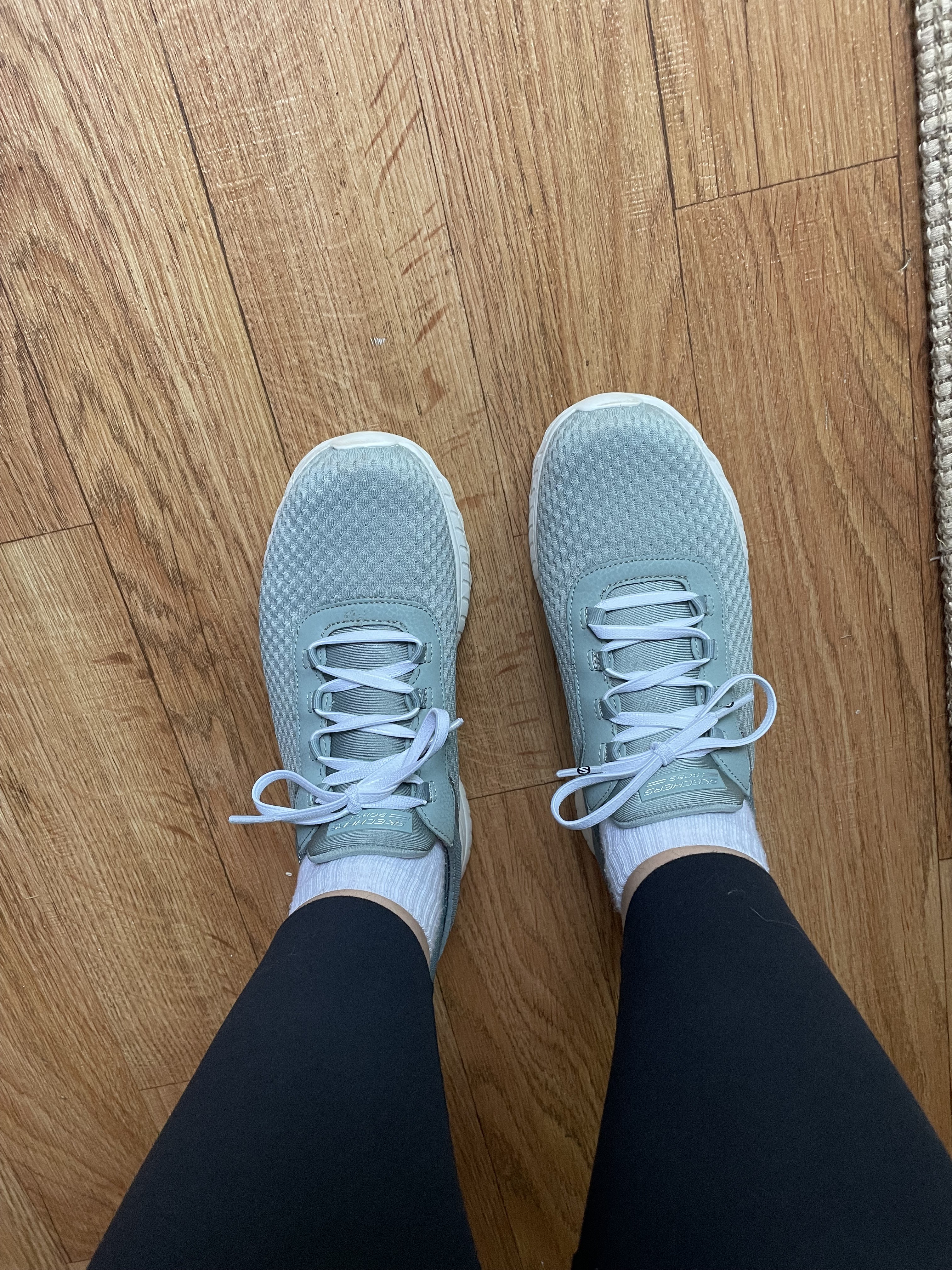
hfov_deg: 53.1
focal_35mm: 26
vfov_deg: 67.3
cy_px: 635
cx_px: 476
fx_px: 953
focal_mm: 4.2
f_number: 1.6
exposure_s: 1/60
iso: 200
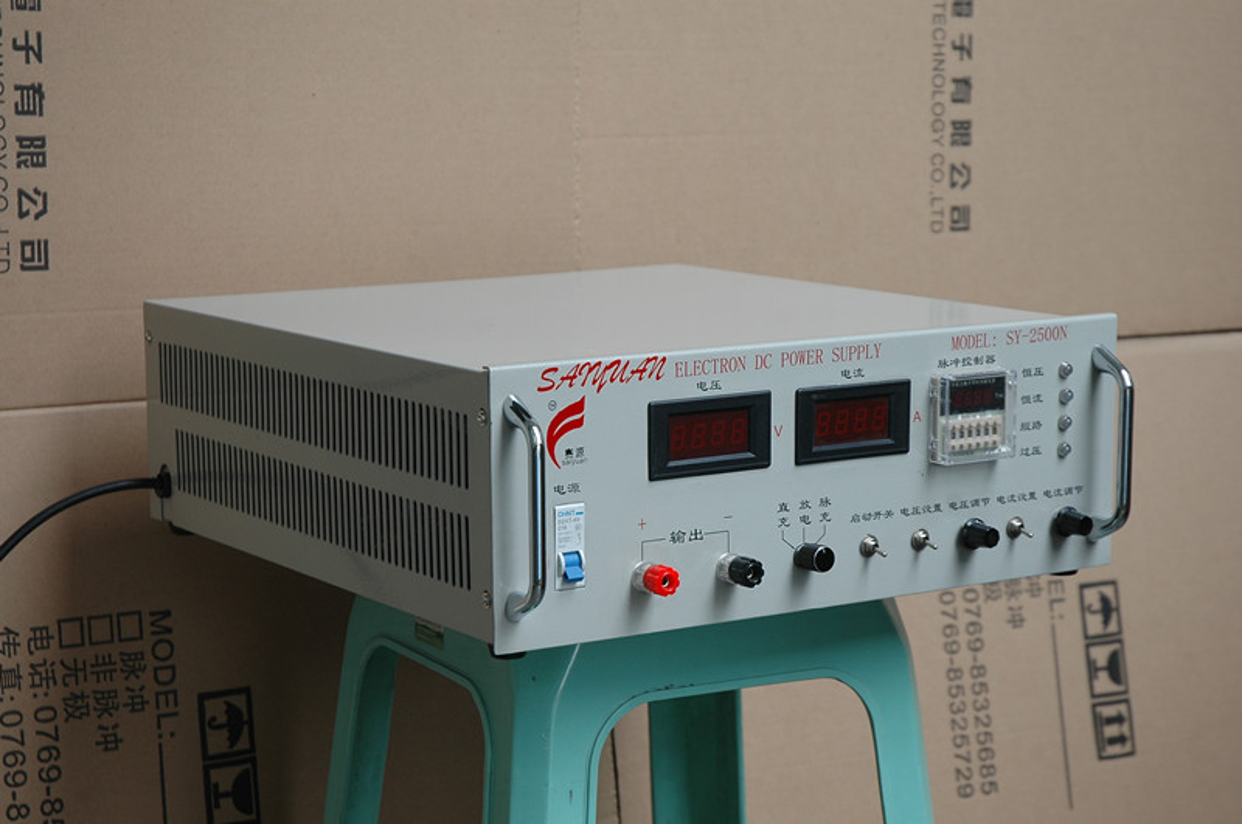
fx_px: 2687
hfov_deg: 26.0
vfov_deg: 17.4
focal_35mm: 78
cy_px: 412
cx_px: 621
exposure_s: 1/40
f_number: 5.6
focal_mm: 52
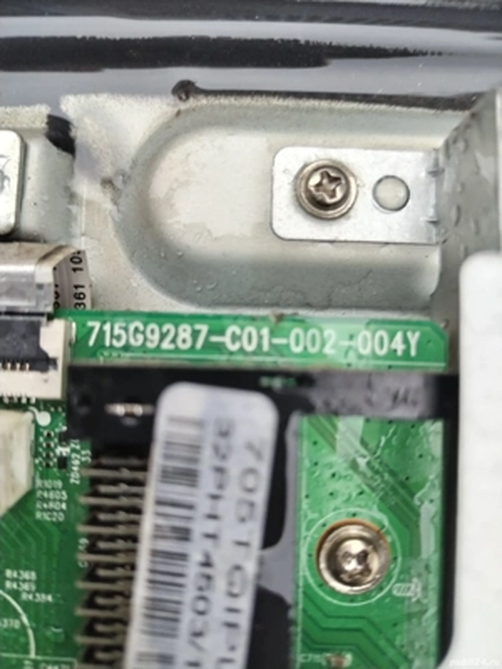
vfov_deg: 67.3
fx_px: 503
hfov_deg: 53.1
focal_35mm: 26
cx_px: 251
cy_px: 334
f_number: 1.8
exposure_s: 1/33.3
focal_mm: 4.75
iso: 174
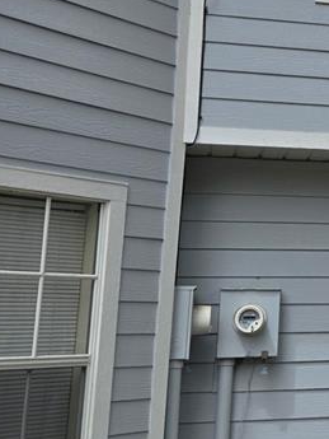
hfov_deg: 16.1
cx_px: 560
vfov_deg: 24.2
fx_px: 1013
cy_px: 118
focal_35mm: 80
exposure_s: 1/2921
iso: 50
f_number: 1.8
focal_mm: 5.4
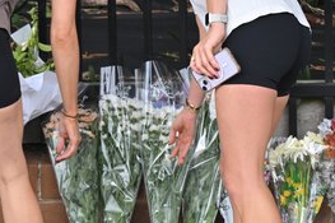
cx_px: -29
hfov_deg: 9.4
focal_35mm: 216
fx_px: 2009
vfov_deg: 6.3
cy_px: 76
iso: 500
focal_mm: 70
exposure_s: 1/640
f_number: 6.3
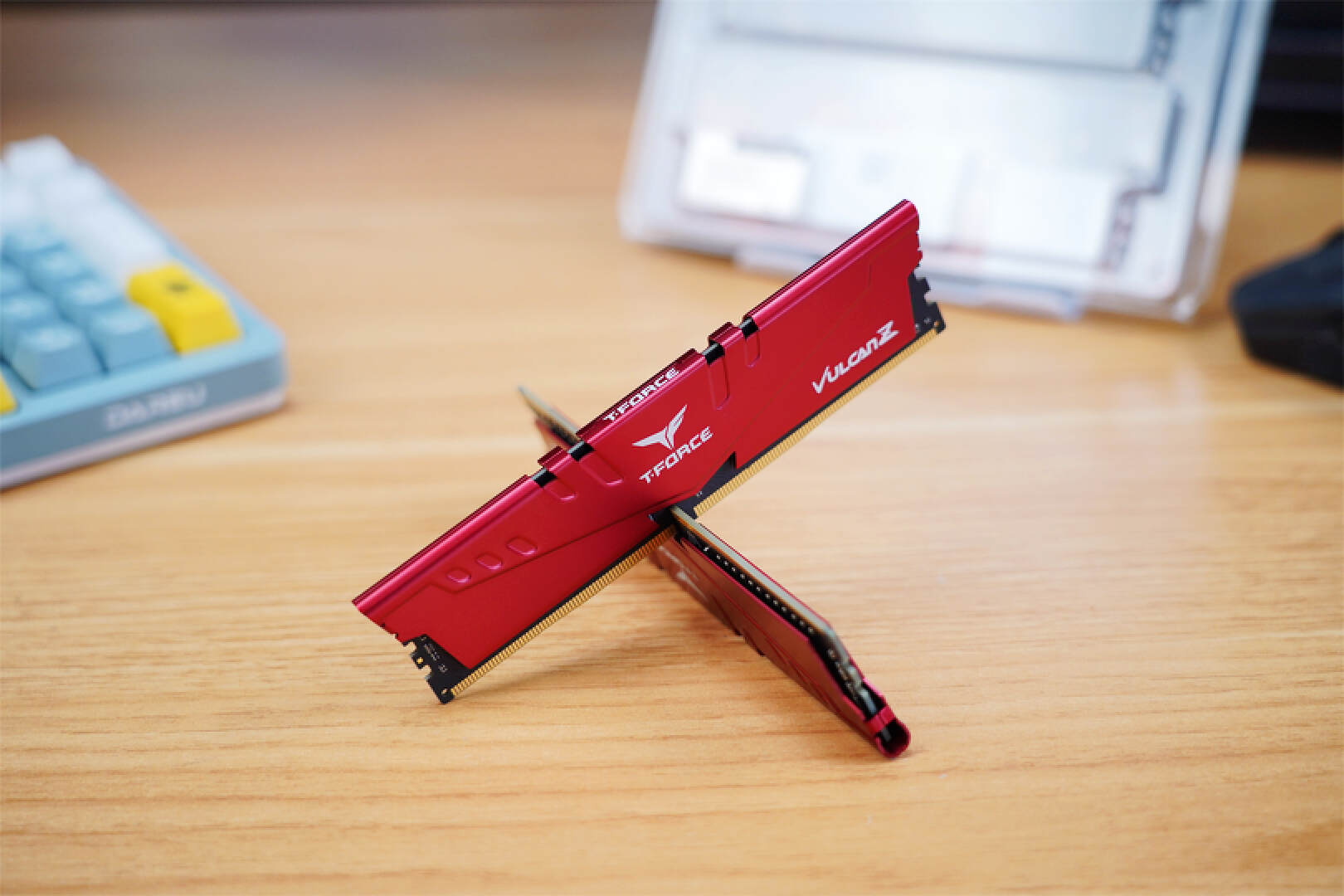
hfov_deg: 35.1
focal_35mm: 57
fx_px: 2128
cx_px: 672
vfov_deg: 23.8
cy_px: 448
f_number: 4
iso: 400
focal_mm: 57
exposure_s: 1/100
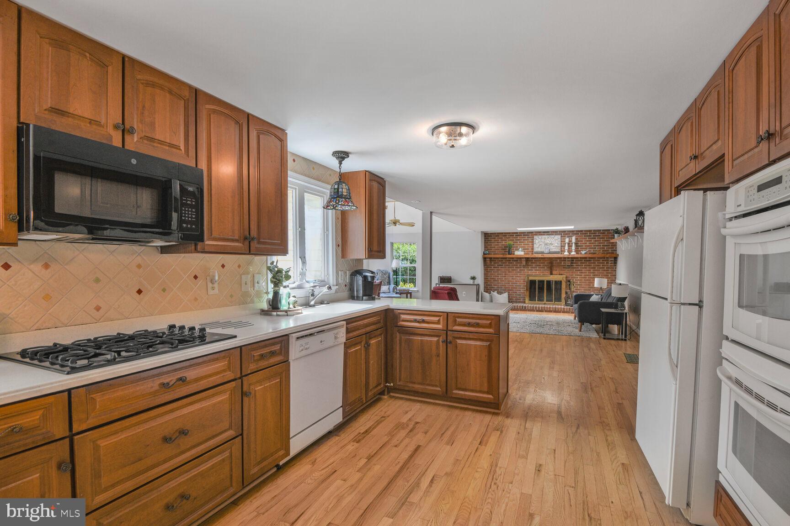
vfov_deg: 73.7
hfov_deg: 96.7
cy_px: 263
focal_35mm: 16
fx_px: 351
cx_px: 395
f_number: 9
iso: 200
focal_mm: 16
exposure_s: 1/20
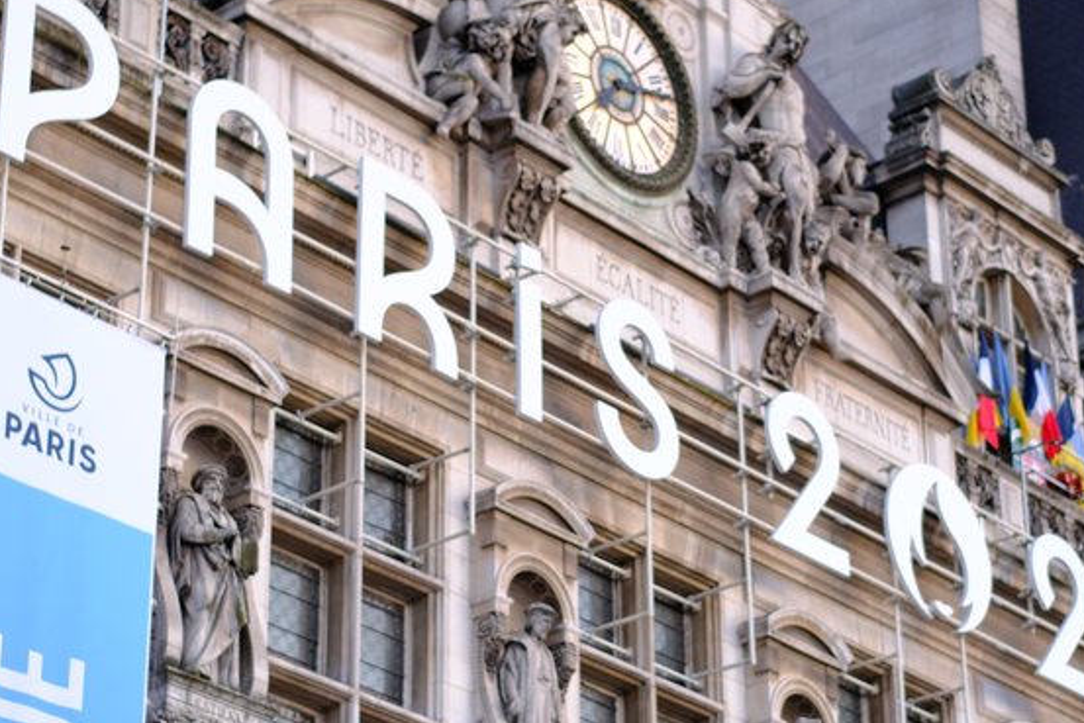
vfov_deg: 12.5
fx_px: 3313
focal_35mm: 110
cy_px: 365
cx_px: 596
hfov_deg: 18.6
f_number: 1.8
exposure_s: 1/125
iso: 400
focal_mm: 56
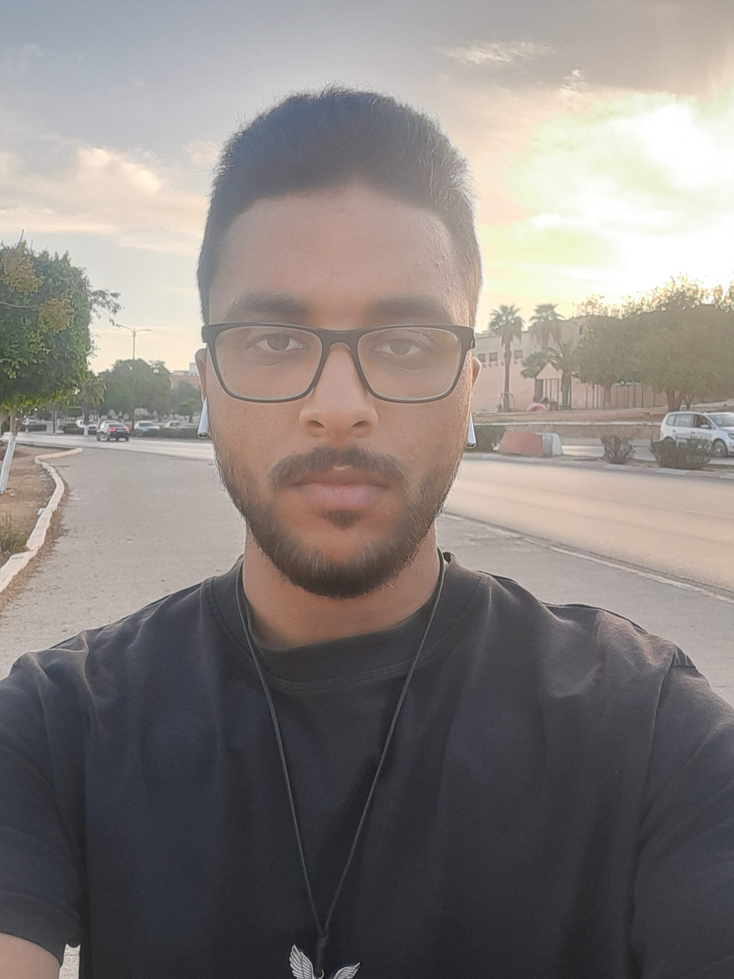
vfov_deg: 69.4
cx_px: 367
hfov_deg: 54.9
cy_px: 490
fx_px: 707
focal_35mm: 25
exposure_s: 1/153
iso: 64
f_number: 2
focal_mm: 3.4
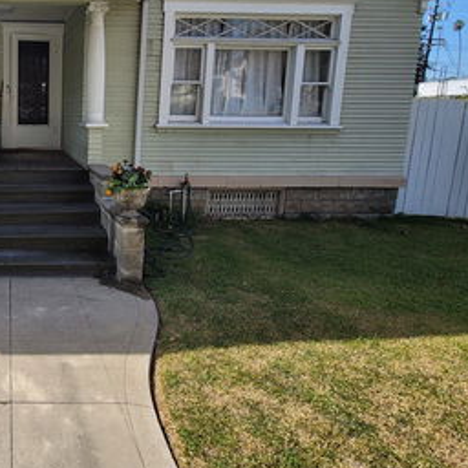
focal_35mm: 23
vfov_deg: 66.1
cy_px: 170
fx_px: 352
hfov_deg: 54.9
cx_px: 18
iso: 64
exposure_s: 1/1429
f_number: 2.2
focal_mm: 2.2
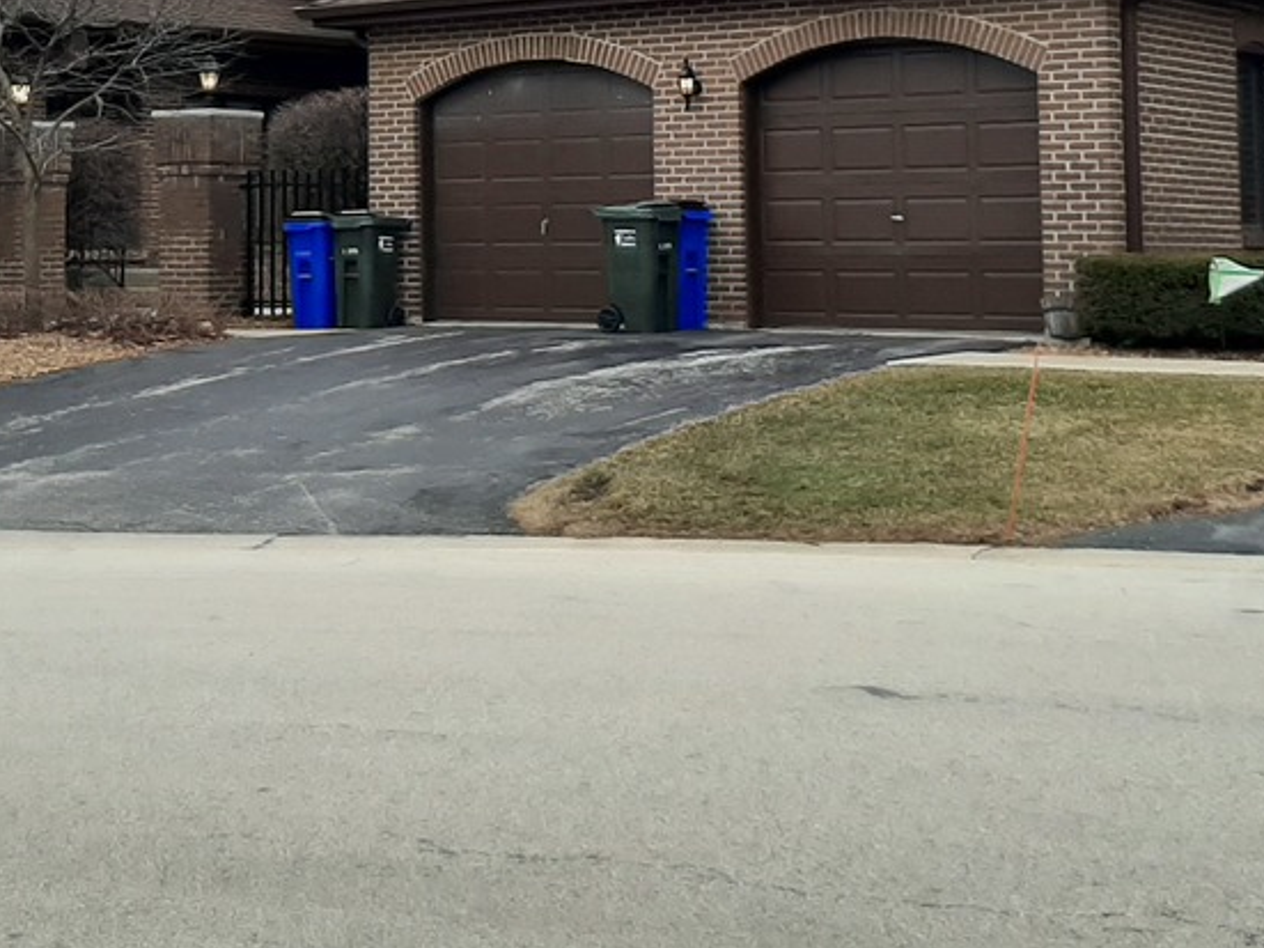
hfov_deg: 28.4
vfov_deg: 21.0
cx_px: 452
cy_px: 28
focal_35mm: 68
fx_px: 2482
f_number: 1.7
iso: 40
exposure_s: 1/157
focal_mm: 3.93
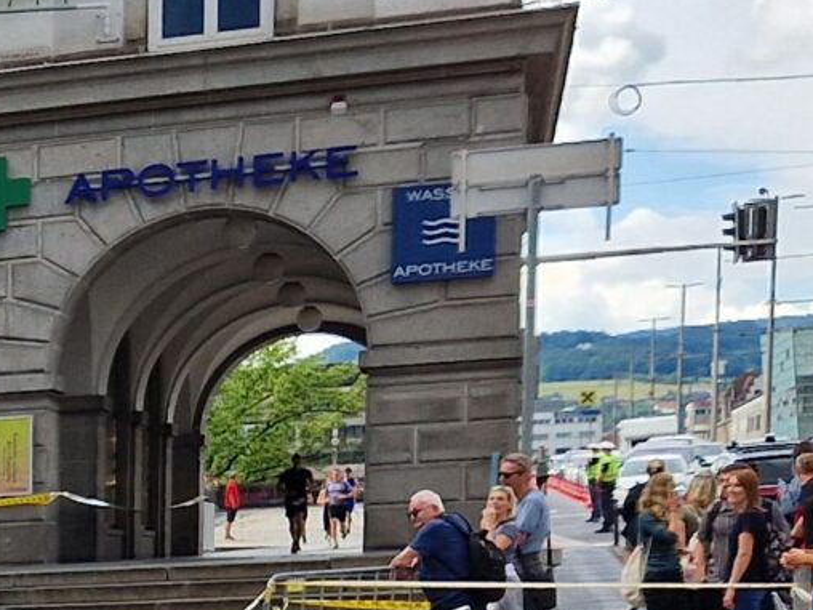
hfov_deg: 14.2
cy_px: 916
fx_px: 2724
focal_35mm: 116
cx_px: -811
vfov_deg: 12.2
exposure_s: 1/706
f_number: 1.8
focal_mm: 5.4
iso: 50
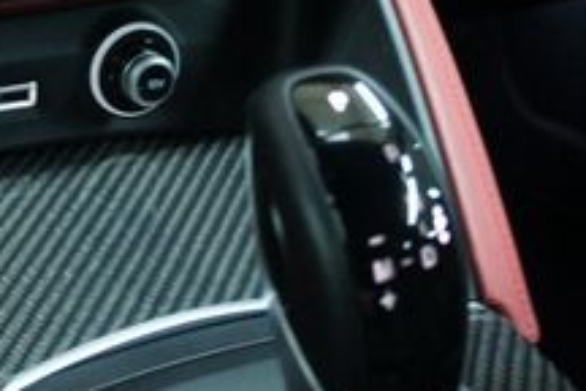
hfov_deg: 24.7
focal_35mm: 80
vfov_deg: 17.0
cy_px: 136
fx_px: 1302
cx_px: 68
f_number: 3.5
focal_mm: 18
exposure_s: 1/15
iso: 1600
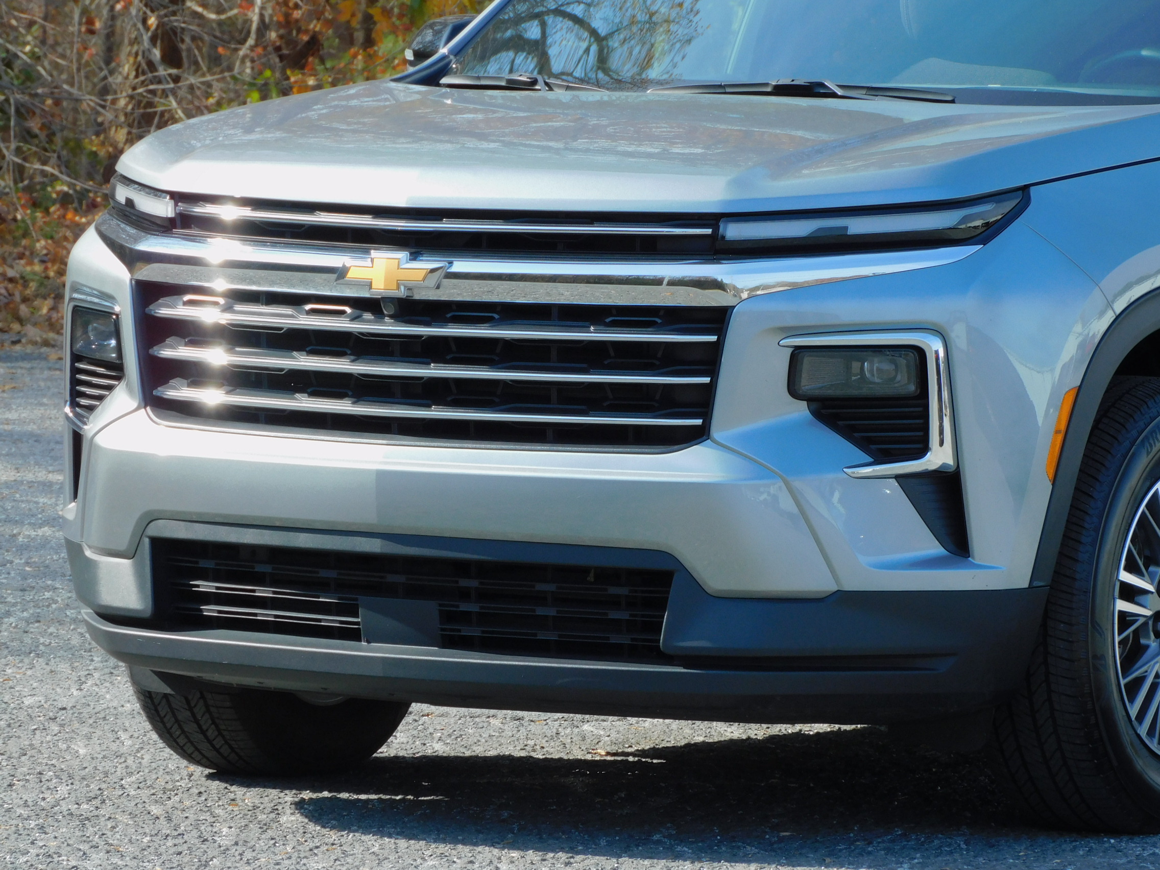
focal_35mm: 270
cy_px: 435
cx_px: 580
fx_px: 9048
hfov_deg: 7.3
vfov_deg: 5.5
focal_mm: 48.4
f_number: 5.5
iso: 125
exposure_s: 1/200
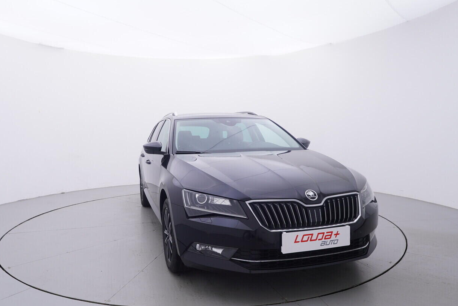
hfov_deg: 67.9
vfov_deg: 48.5
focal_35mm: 27
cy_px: 174
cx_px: 201
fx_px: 339
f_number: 5
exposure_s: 1/80
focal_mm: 15
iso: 200
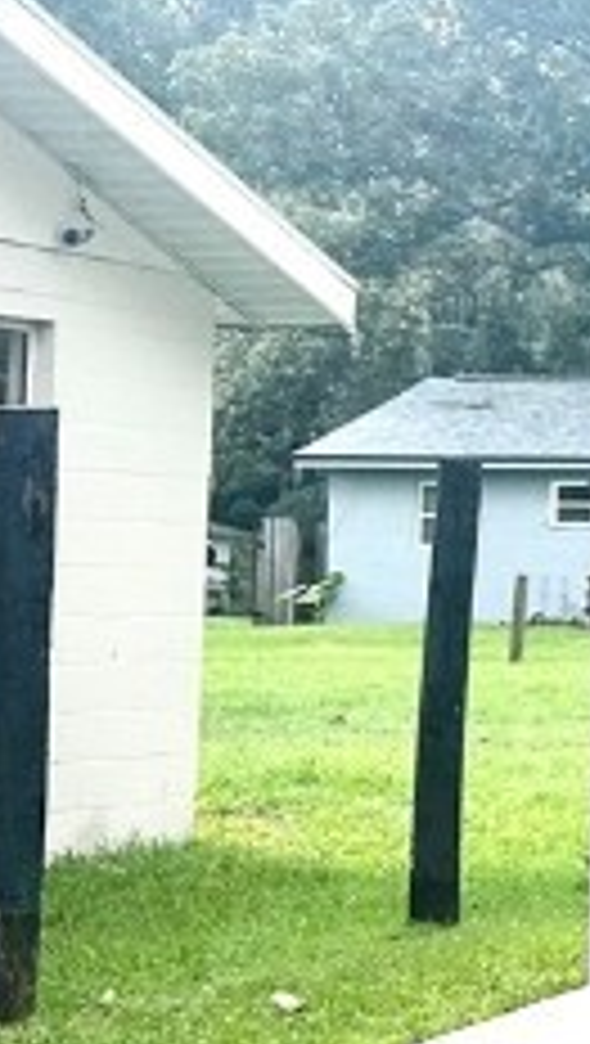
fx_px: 3466
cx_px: 2004
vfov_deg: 17.1
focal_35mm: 125
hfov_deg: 7.8
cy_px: 346
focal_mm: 5.7
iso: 50
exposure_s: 1/1645
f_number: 1.5
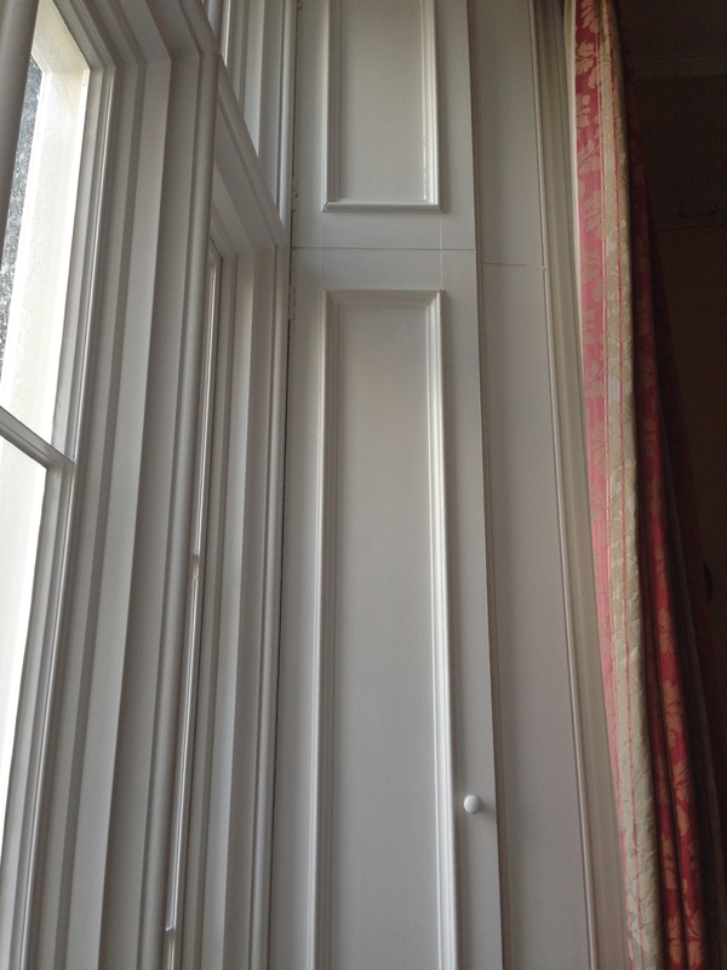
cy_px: 485
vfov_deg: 55.4
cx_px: 364
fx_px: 924
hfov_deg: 42.9
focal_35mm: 33
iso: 80
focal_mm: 4.12
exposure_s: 1/120
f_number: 2.4
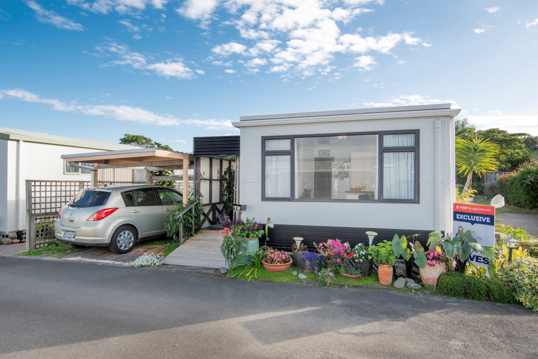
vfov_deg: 57.2
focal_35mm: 22
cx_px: 269
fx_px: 329
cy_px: 180
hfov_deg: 78.6
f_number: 11
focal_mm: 15
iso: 160
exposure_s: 1/125
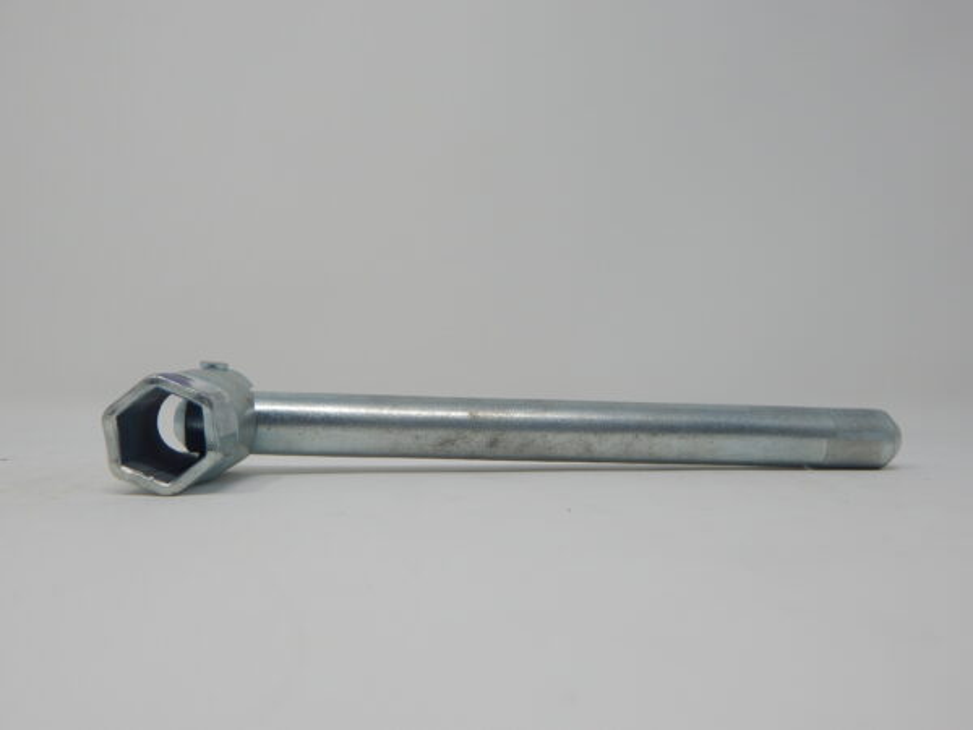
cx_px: 486
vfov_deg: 45.4
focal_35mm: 31
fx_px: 871
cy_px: 365
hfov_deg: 58.4
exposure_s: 1/160
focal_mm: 5.6
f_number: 3.2
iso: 125
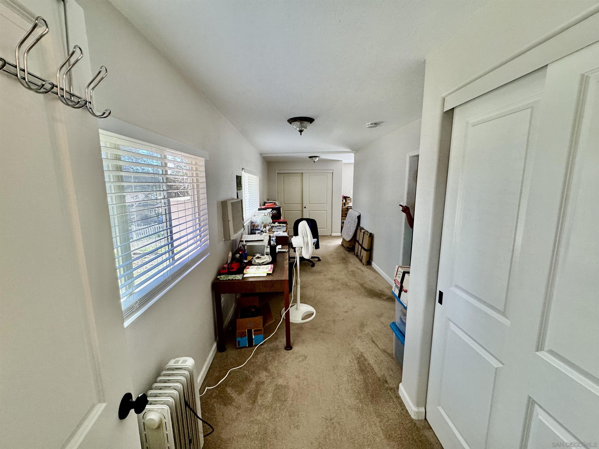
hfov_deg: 102.1
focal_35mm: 14
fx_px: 242
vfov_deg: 85.7
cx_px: 300
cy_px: 224
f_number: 2.2
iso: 250
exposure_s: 1/120
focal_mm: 2.22
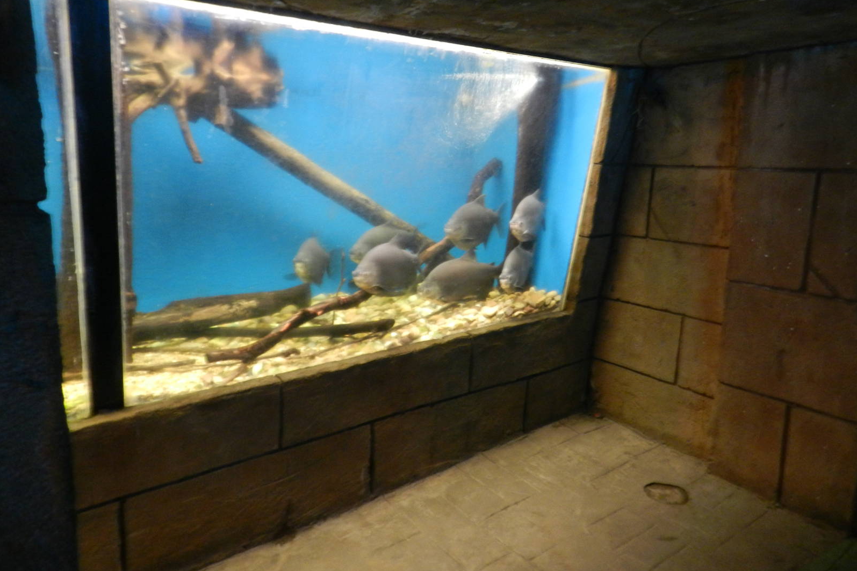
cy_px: 250
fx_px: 571
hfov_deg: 73.7
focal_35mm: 24
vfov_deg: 53.0
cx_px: 429
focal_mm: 4
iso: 400
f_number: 3.4
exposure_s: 1
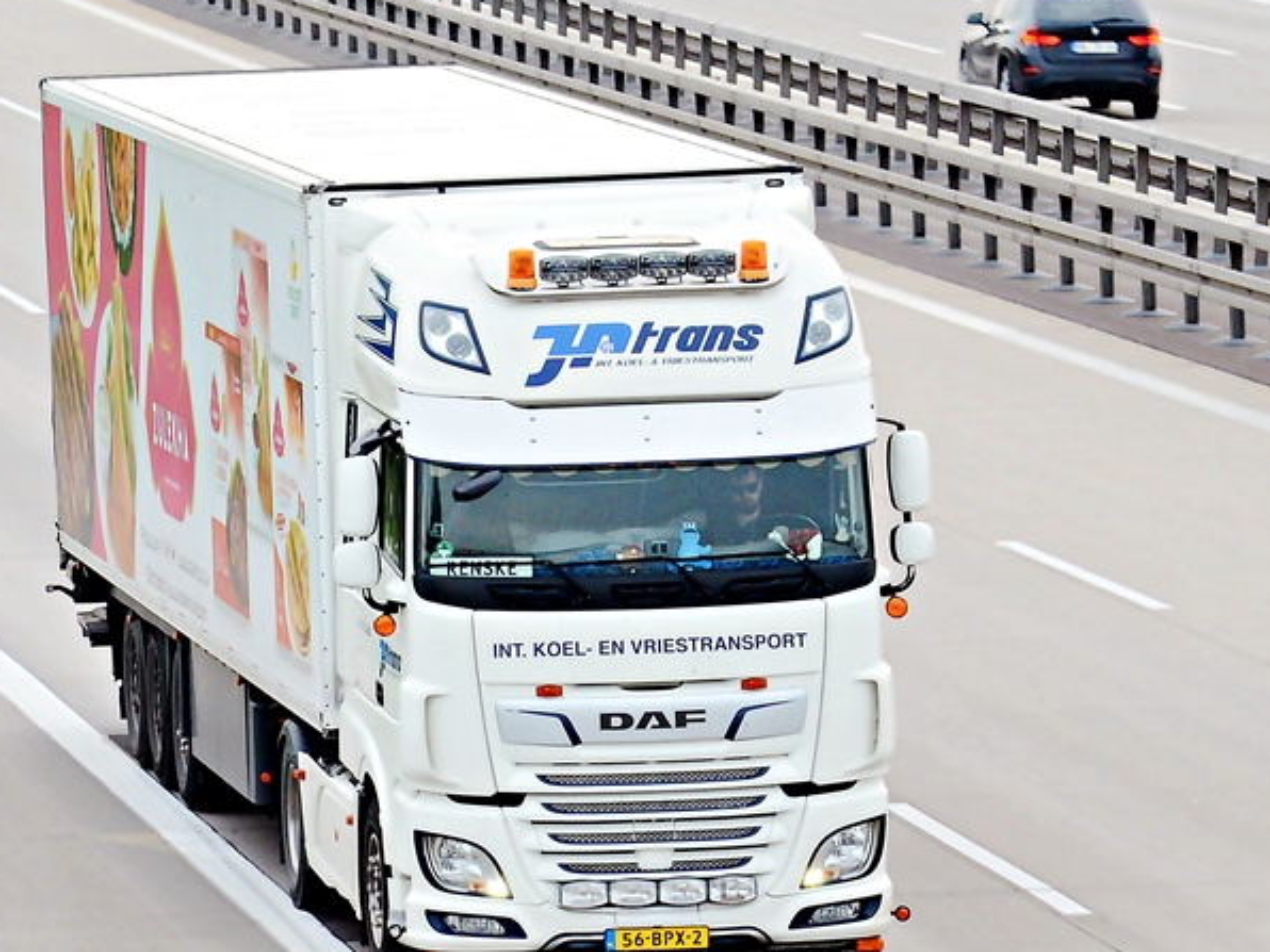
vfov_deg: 5.0
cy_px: 515
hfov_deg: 6.6
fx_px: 10993
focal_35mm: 300
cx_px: 550
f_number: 9
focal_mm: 155
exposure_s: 1/320
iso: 2000
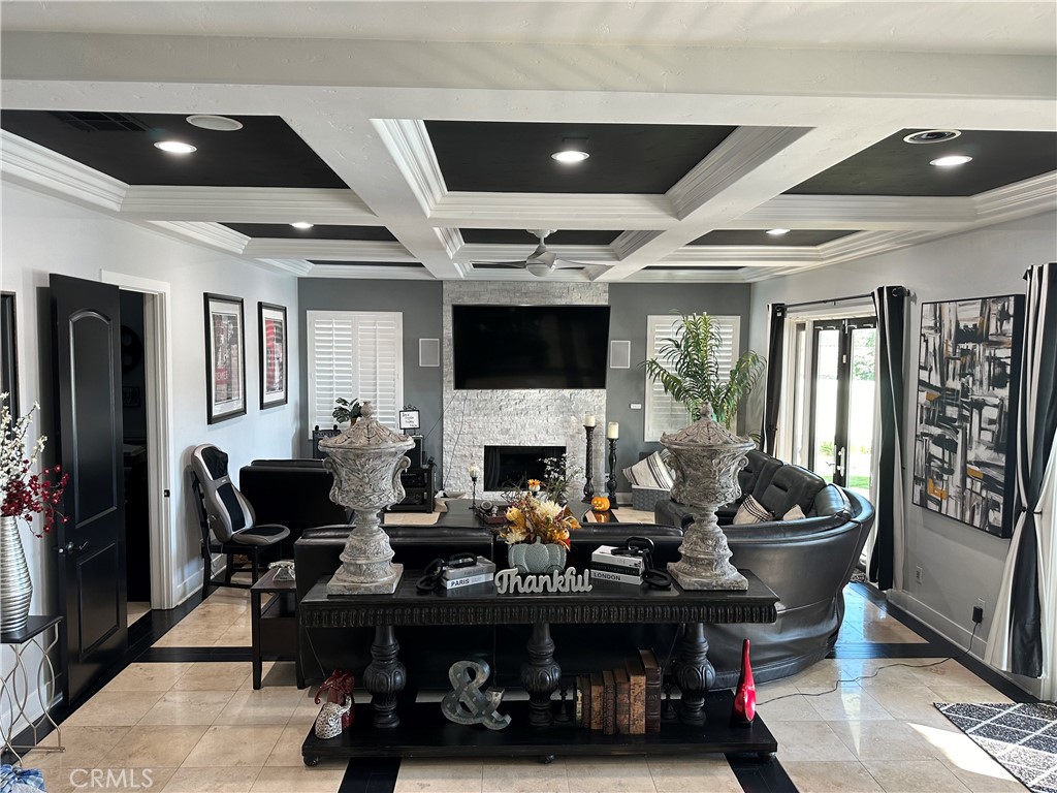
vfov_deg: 56.8
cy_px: 396
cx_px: 528
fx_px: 733
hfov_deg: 71.6
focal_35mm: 24
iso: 125
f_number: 1.78
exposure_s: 1/60
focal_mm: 6.86
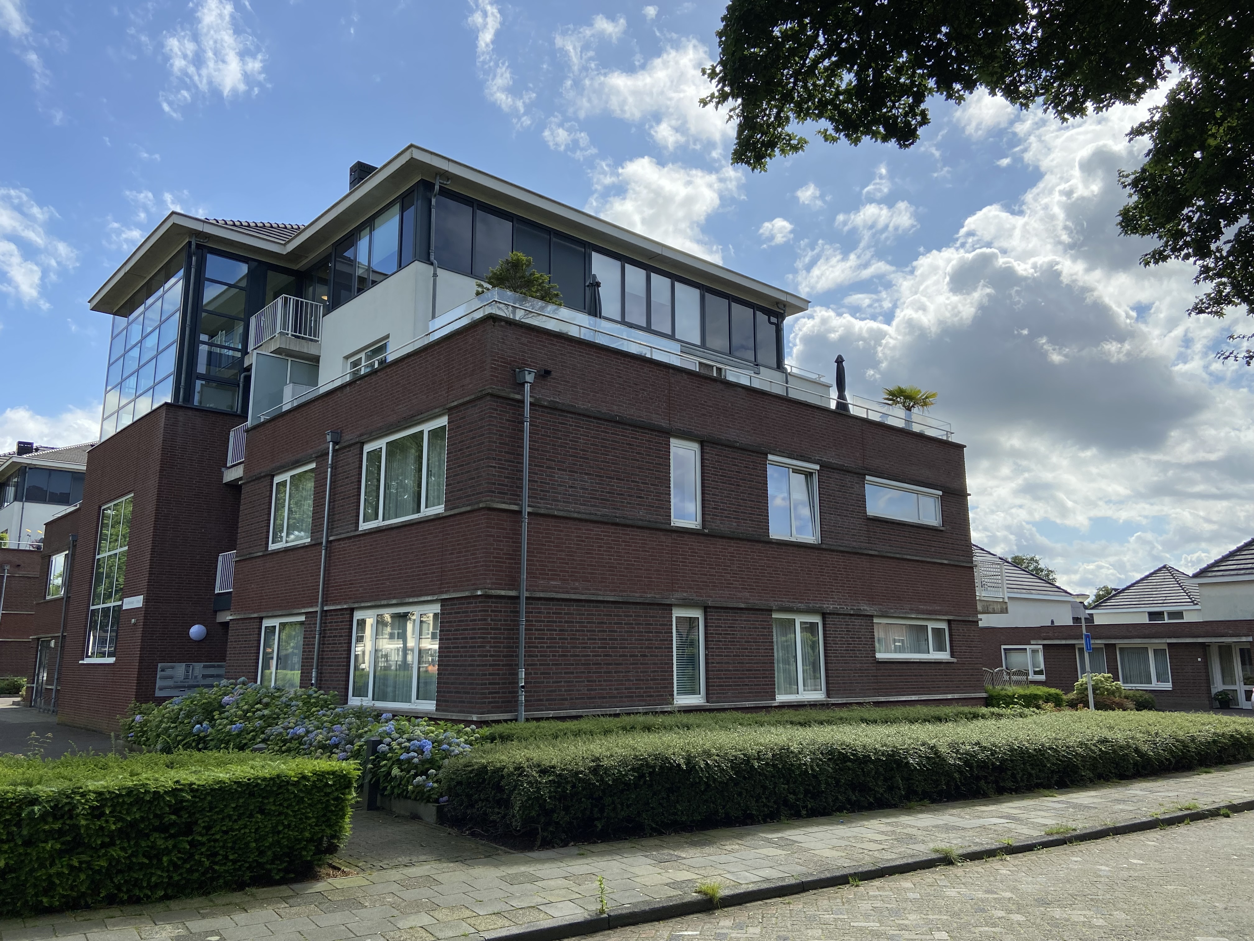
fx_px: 942
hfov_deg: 67.3
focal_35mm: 26
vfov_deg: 53.1
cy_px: 470
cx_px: 627
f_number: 1.8
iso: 32
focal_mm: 4.25
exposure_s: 1/3610
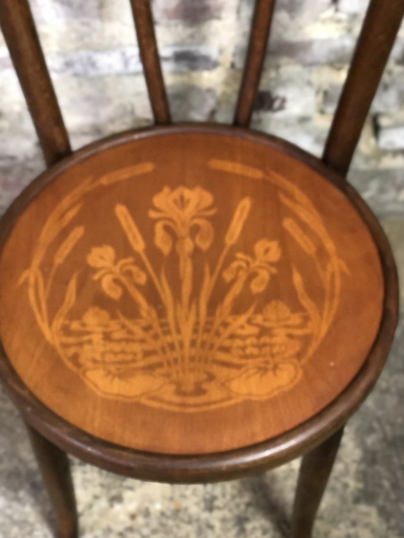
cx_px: 199
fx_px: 887
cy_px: 251
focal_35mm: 57
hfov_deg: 25.7
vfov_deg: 33.8
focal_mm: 6
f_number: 2.4
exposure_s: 1/17
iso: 160
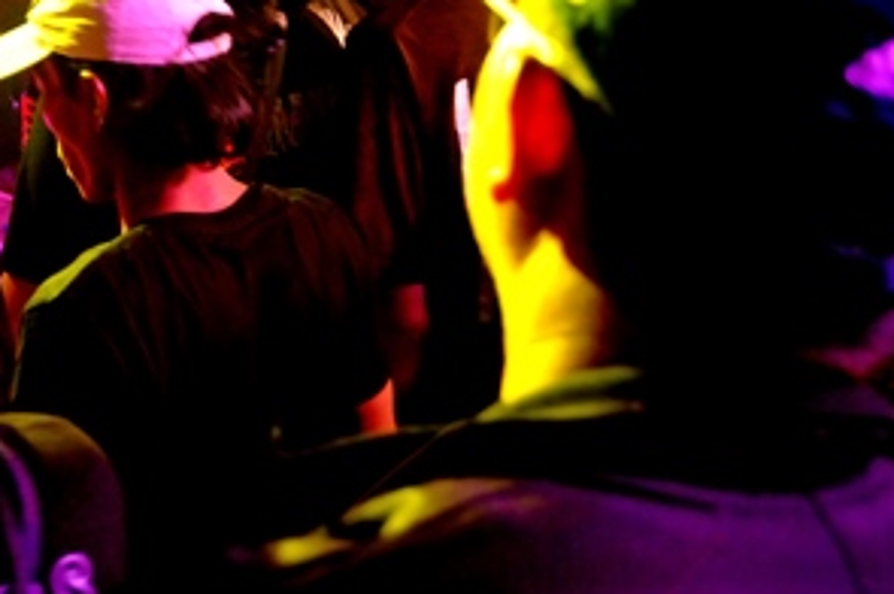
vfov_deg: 17.0
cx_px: 15
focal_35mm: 78
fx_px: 1935
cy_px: -29
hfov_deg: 24.9
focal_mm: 24
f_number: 3.8
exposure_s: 1/30
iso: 1250
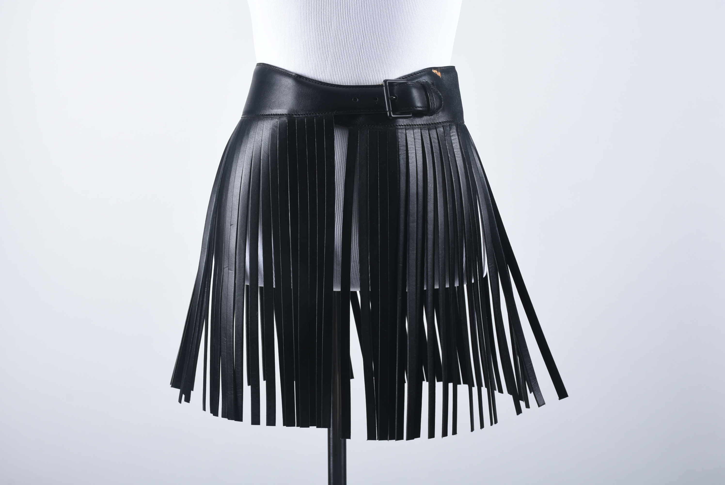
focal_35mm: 72
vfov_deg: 19.0
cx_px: 362
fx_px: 1451
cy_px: 242
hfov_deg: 28.1
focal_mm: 48
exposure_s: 1/200
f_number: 11
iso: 200
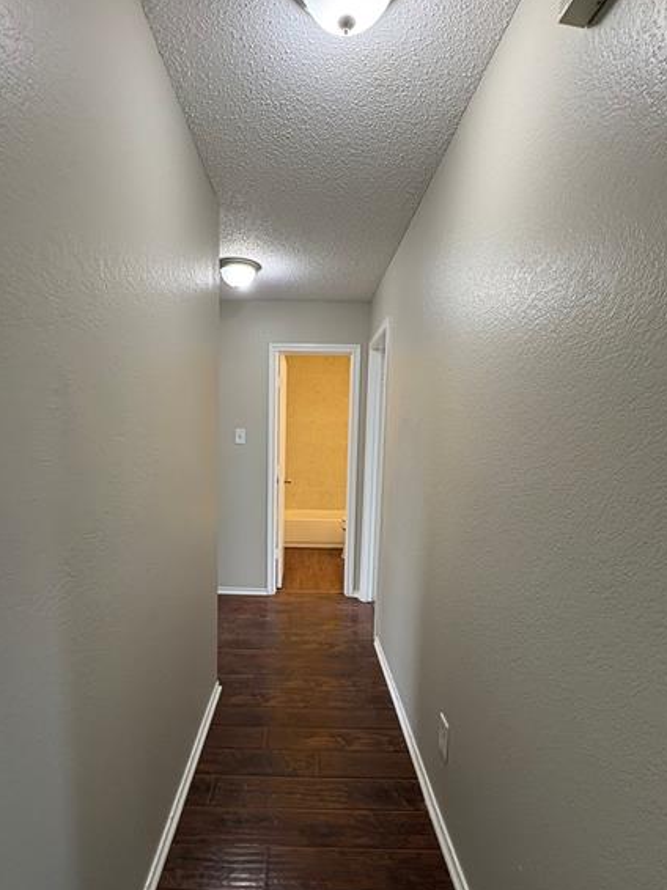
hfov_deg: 68.4
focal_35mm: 19
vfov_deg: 84.4
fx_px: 489
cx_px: 297
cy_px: 494
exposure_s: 1/60
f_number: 2.2
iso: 250
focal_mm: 2.22
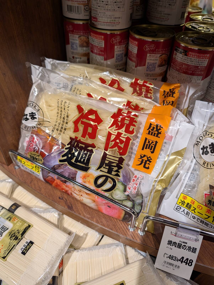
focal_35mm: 24
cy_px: 142
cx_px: 107
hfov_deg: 56.9
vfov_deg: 71.5
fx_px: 197
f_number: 1.68
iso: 172
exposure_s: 1/357
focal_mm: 6.9
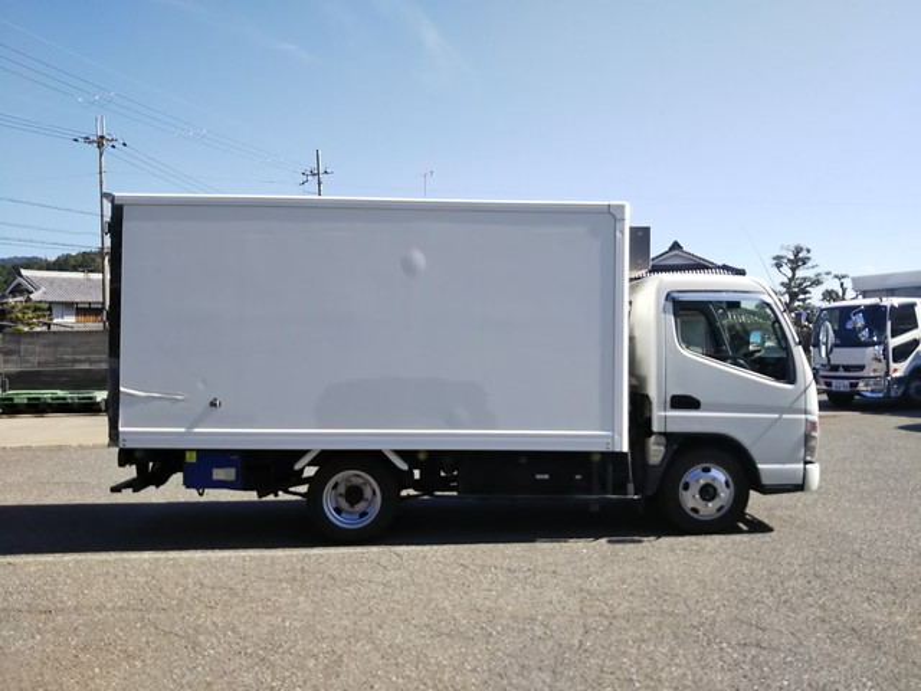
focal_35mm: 30
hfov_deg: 60.0
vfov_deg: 46.8
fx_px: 798
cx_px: 460
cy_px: 346
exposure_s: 1/754
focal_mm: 4
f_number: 2.2
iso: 20
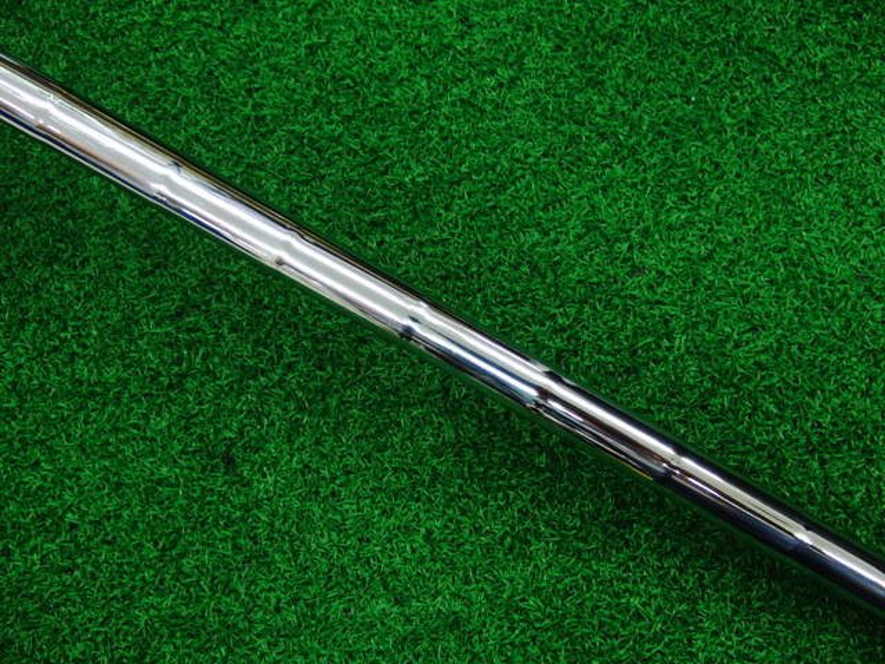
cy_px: 332
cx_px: 442
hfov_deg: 50.1
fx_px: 946
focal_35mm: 37
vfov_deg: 38.7
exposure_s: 1/50
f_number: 3.6
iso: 400
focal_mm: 6.42
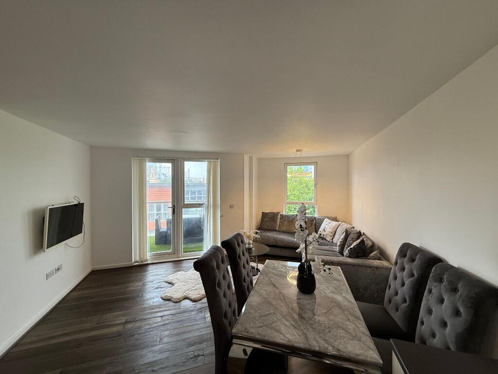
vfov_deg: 85.7
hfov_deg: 102.1
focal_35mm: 14
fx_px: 201
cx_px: 249
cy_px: 187
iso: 100
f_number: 2.2
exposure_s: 1/100
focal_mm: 2.22
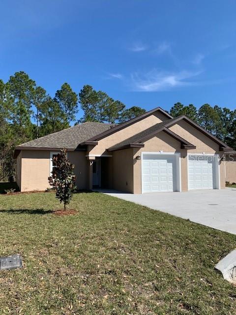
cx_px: 118
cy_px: 158
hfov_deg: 53.1
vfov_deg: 67.3
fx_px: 236
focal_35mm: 26
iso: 25
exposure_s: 1/2364
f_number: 1.8
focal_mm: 4.25
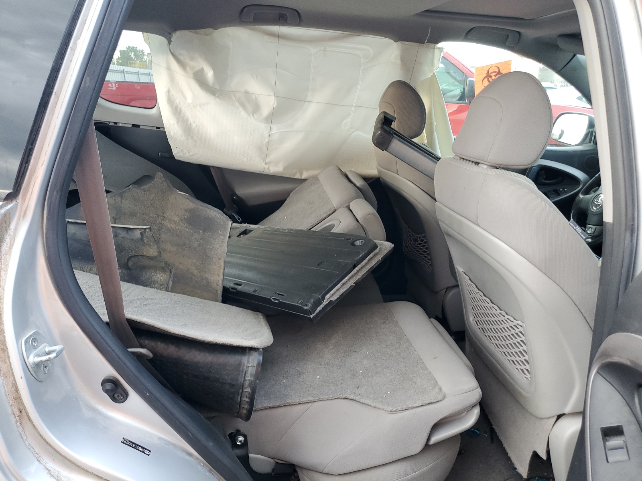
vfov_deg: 53.1
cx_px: 321
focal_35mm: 26
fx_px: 482
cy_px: 240
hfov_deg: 67.3
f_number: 1.5
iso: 89
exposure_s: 1/60.2
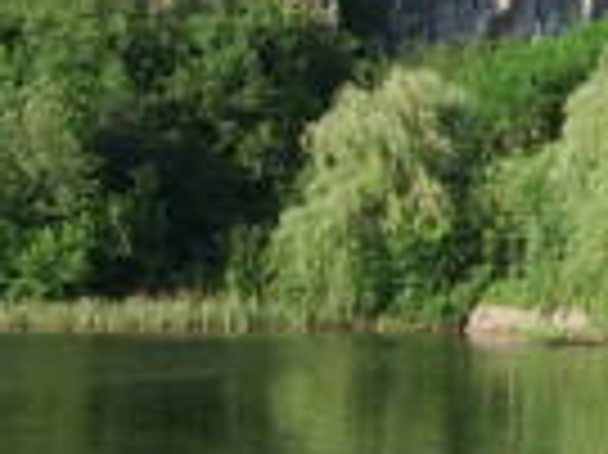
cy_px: -99
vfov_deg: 8.8
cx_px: 712
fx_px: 2913
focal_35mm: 166
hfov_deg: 11.7
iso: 50
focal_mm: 5.95
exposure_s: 1/210
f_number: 5.8
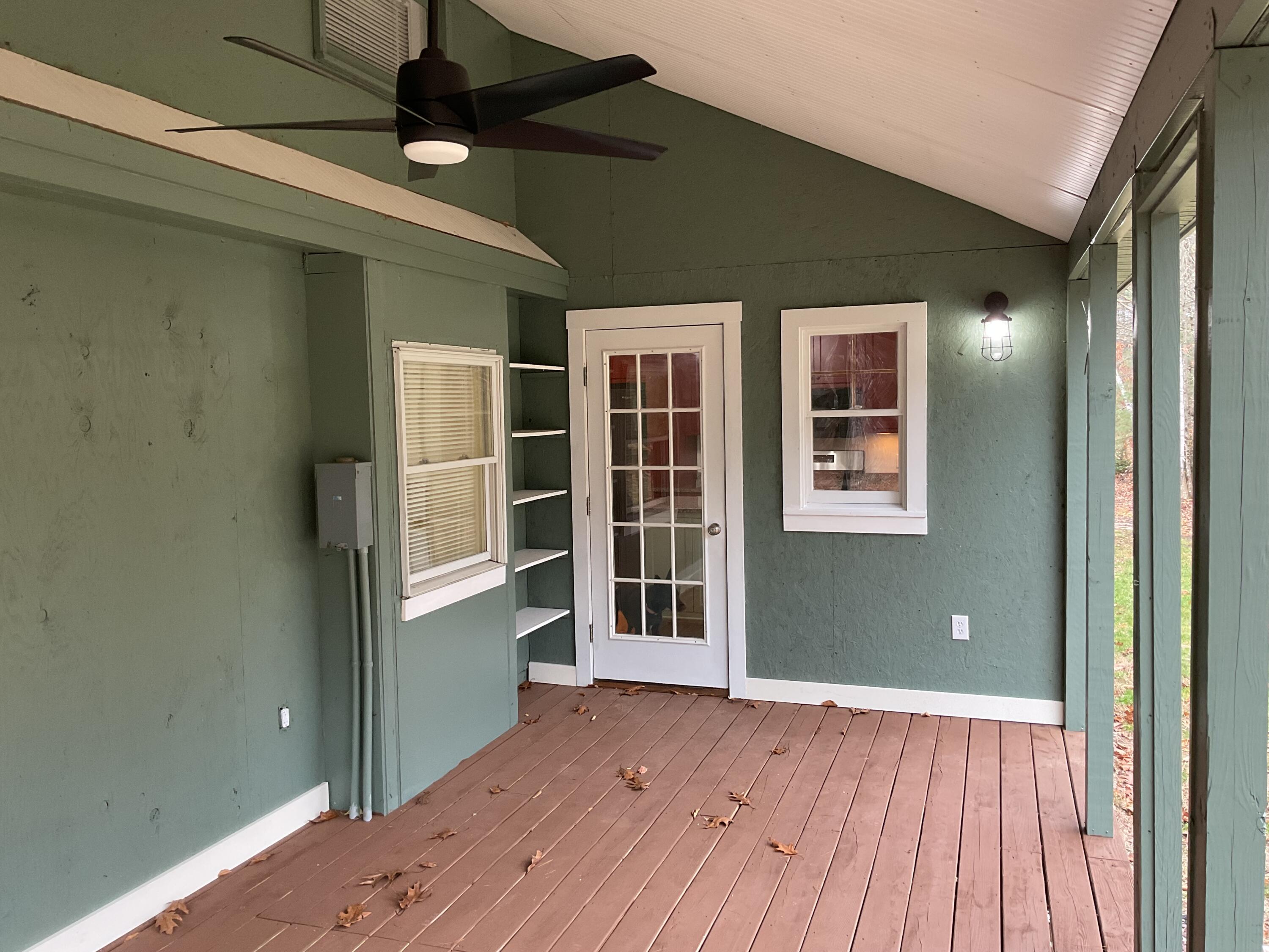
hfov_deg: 61.7
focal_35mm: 29
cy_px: 476
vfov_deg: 48.2
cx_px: 634
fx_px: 1063
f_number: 1.8
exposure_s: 1/60
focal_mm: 3
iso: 64
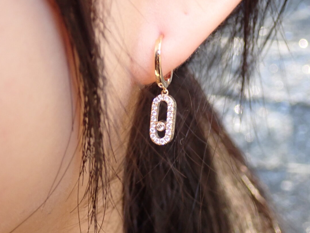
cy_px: 116
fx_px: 761
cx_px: 159
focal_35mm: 85
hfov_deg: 23.0
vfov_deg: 17.4
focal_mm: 13.65
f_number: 4.1
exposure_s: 1/20
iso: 800
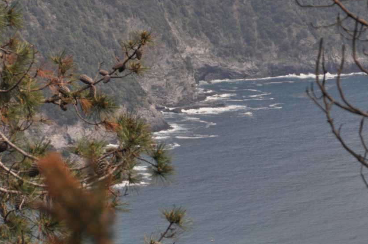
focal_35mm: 256
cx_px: 204
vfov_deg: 5.4
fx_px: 2613
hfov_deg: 8.1
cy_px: 120
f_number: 8
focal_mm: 112
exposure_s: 1/1000
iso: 200
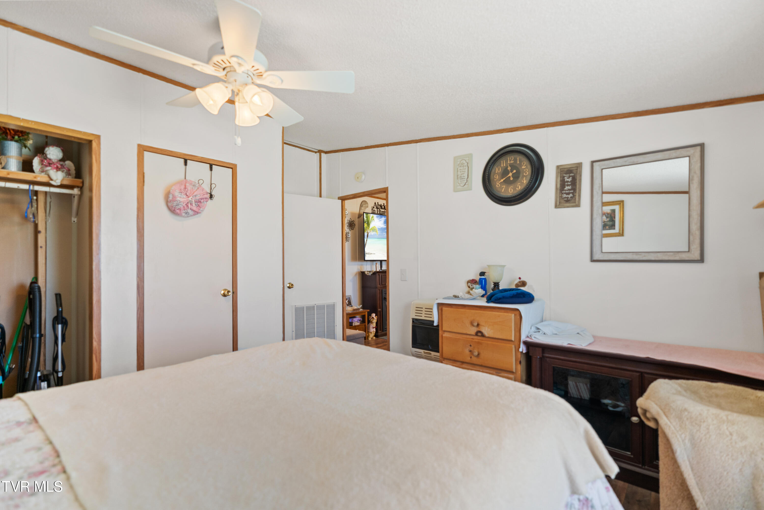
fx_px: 340
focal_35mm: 16
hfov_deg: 96.7
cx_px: 382
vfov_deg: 73.7
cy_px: 255
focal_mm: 16
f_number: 2.8
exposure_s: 1/15
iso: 250
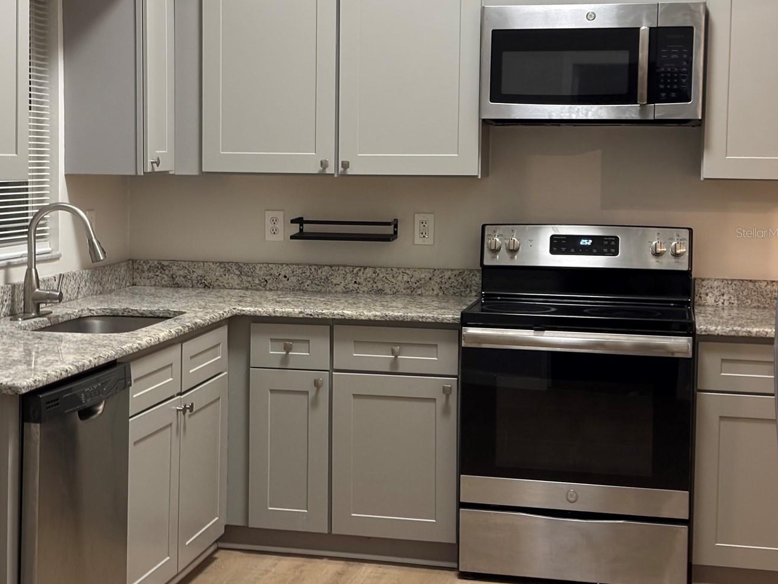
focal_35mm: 64
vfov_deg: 22.9
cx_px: 314
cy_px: 232
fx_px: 1438
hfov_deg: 30.2
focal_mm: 5.96
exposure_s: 1/30
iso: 320
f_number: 1.6
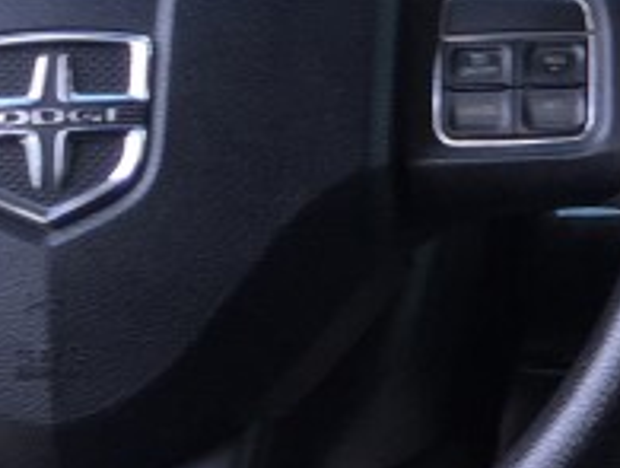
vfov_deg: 9.8
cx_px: 1215
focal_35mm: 152
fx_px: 2727
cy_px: 143
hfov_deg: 11.7
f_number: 2.2
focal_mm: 4.15
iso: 32
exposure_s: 1/158
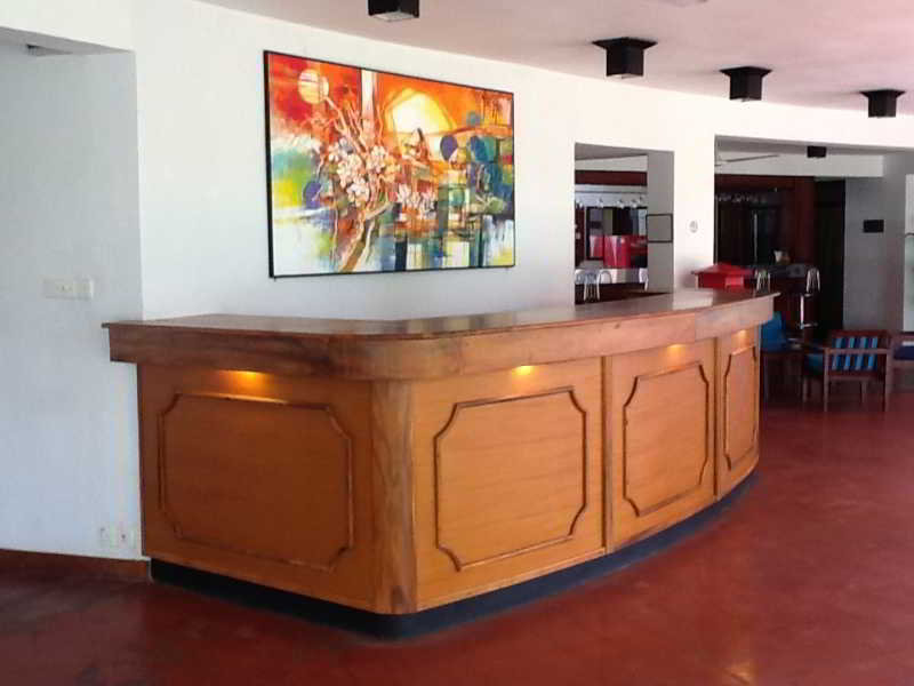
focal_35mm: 44
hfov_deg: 42.9
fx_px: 1162
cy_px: 343
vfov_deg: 32.9
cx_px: 457
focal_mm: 2.03
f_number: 2.4
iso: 50
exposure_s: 1/40
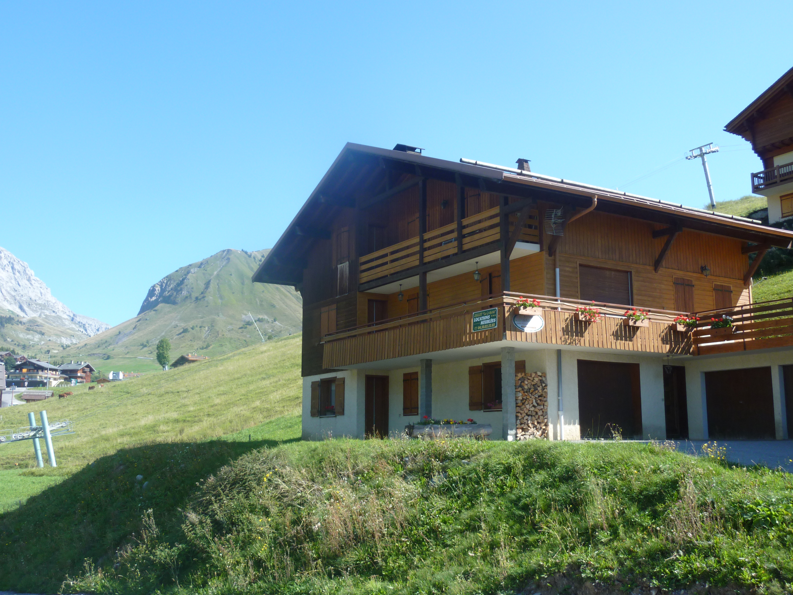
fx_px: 848
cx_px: 396
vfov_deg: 38.7
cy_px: 298
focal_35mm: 37
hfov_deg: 50.1
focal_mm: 6.1
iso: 80
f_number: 3.6
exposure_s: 1/320
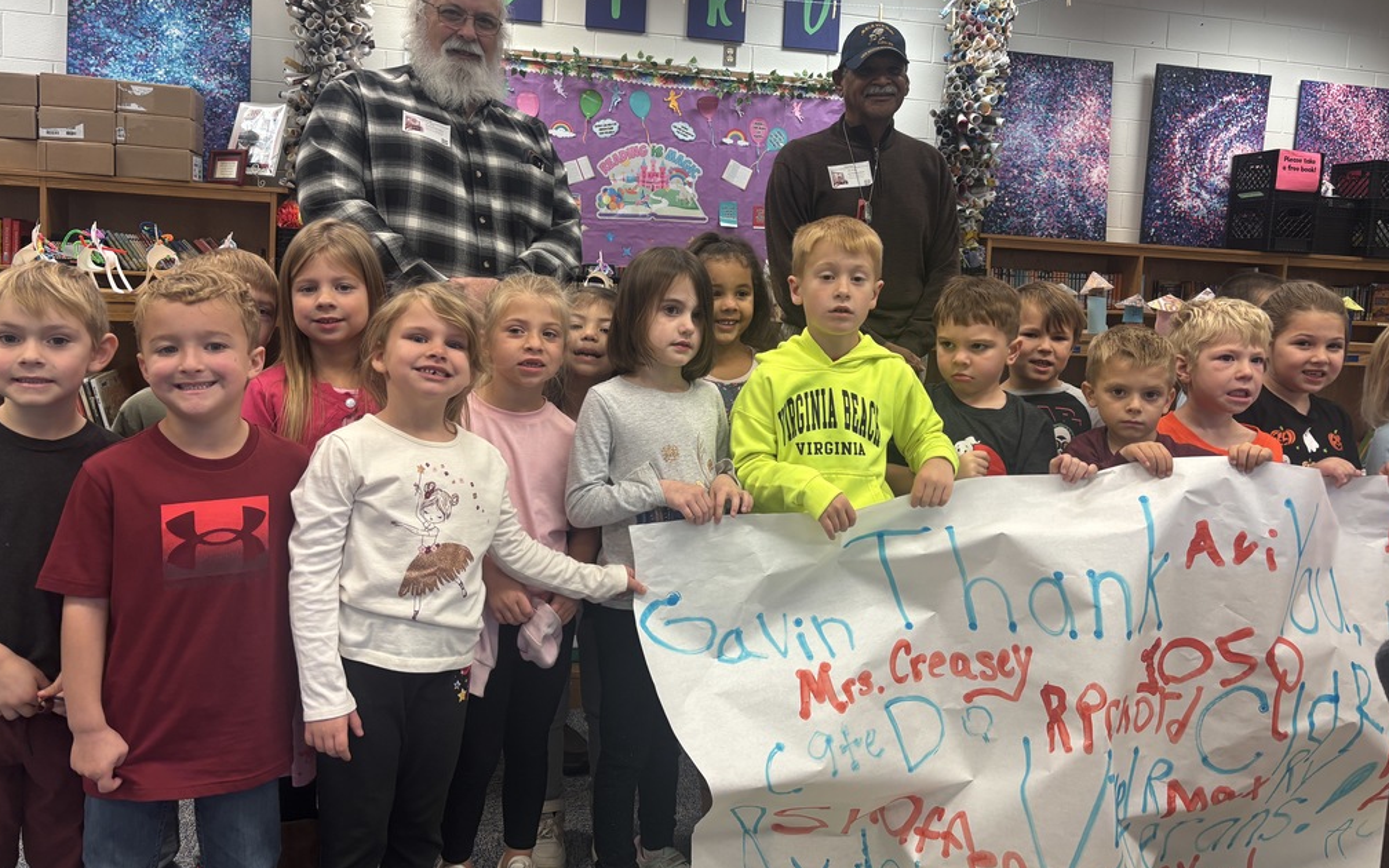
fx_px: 1060
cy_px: 393
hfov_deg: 66.5
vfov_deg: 44.5
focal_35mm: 28
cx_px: 696
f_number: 1.6
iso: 100
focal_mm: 5.96
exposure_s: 1/71
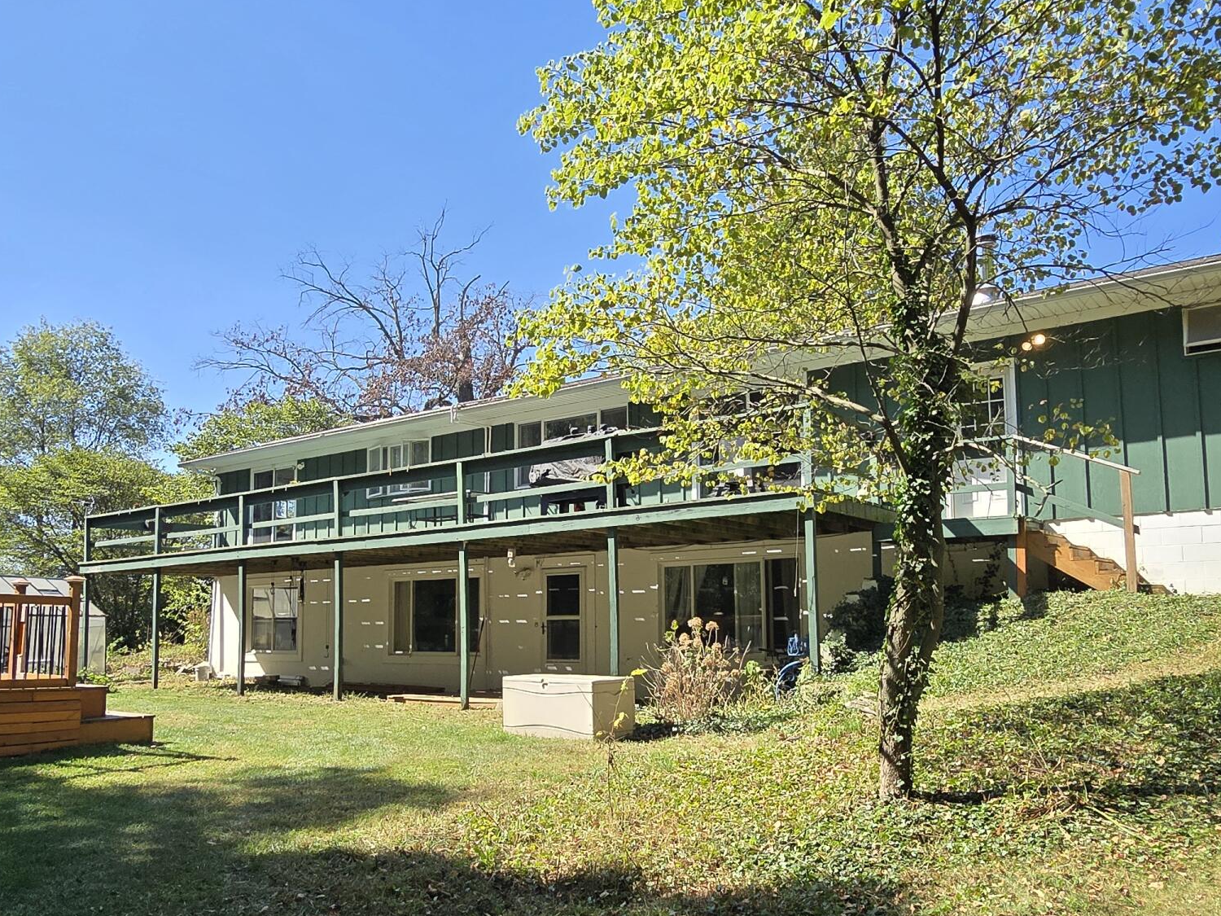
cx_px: 571
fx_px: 917
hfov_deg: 67.2
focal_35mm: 26
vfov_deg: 52.7
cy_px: 546
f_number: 2.2
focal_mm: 2.2
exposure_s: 1/1099
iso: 50
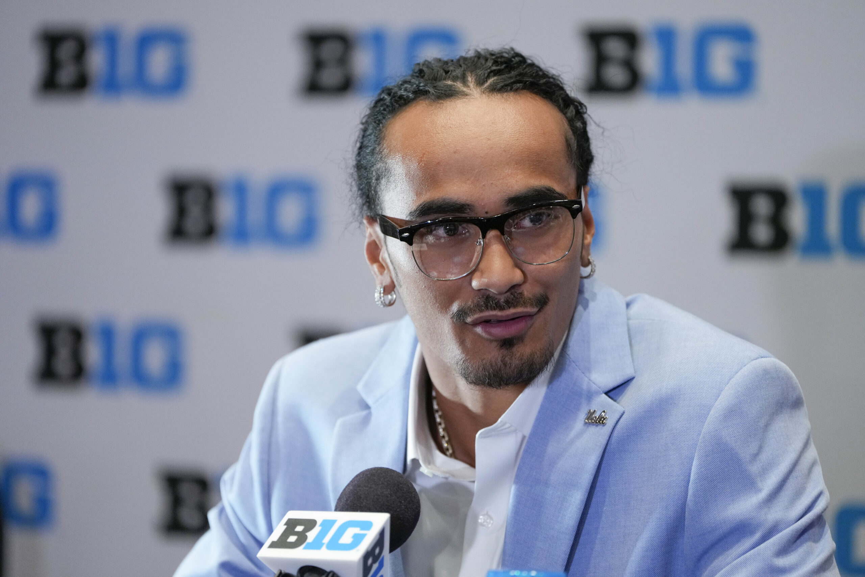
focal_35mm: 200
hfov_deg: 10.3
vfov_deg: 6.9
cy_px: 288
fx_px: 4805
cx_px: 432
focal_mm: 200
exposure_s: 1/160
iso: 2500
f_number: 2.8
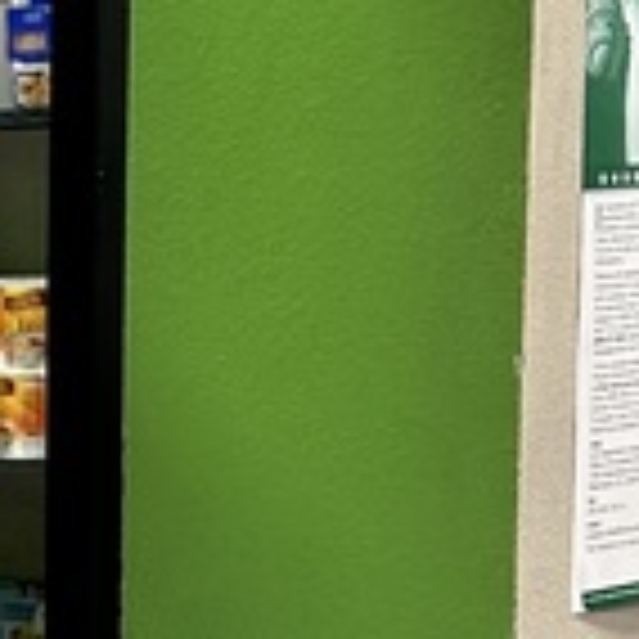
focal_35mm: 153
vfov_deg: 11.3
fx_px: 3195
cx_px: -495
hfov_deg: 10.7
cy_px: 639
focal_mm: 6.86
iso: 160
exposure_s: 1/60
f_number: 1.78
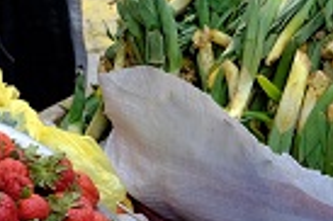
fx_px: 1543
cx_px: 331
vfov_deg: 7.8
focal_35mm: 167
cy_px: -220
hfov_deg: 12.2
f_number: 4.5
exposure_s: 1/180
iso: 160
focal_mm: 25.4
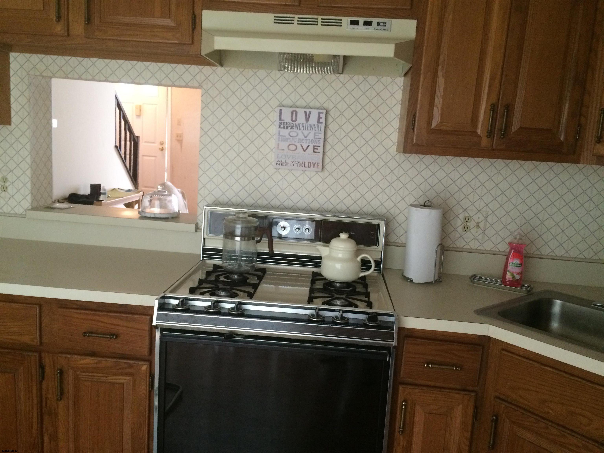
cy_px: 226
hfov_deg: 61.7
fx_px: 506
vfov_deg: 48.2
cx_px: 302
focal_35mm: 29
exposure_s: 1/20
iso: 250
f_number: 2.2
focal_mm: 4.15
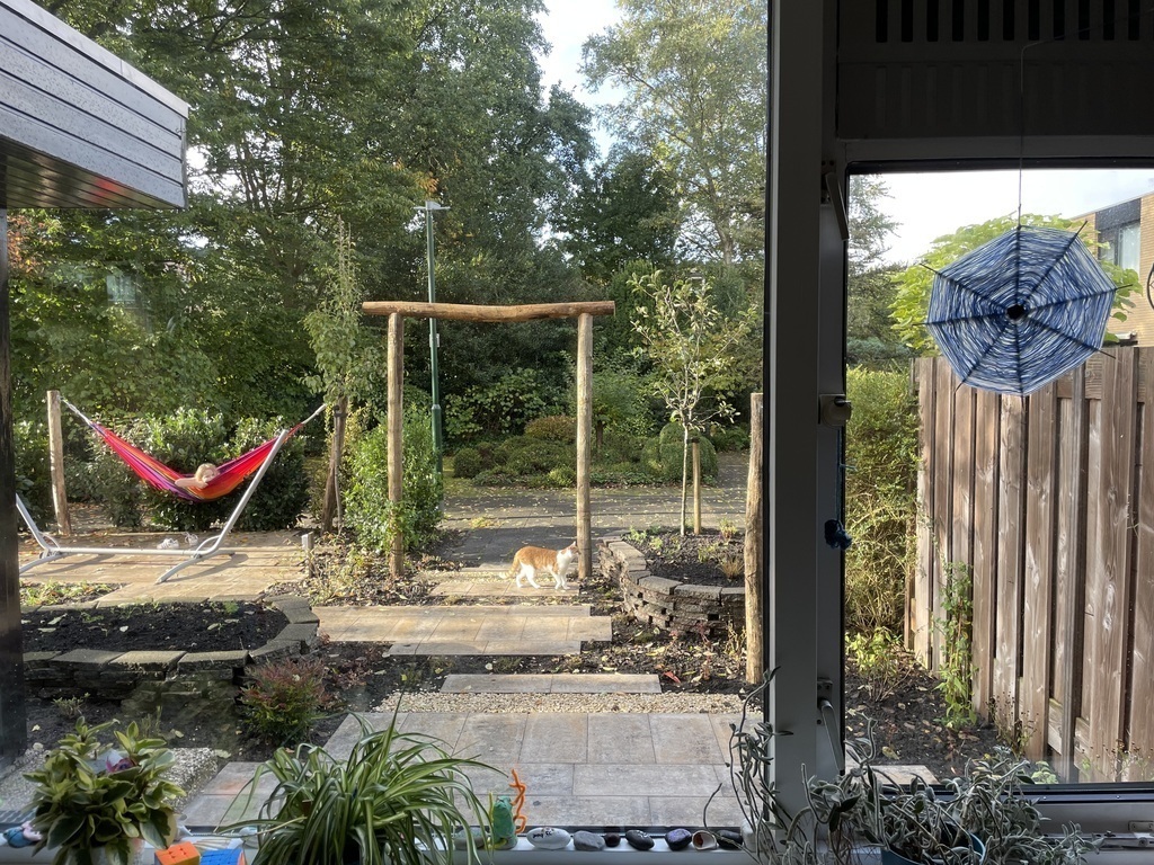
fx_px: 867
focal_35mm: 26
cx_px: 577
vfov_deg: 53.1
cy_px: 432
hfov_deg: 67.3
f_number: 1.6
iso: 32
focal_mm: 4.2
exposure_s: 1/122
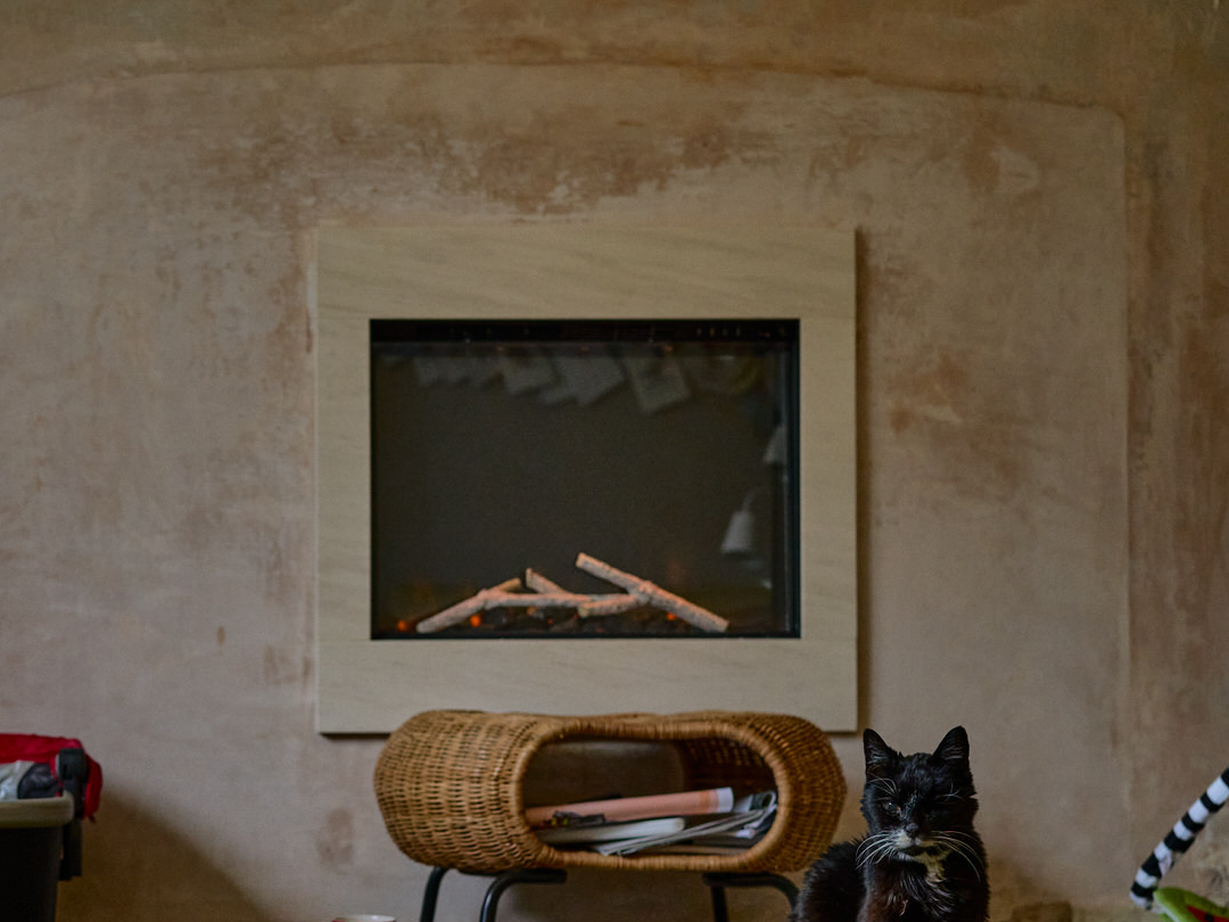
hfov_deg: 20.8
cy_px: 597
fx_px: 3302
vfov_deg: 15.9
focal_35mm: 93
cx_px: 254
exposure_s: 1/160
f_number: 3.5
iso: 640
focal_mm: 55
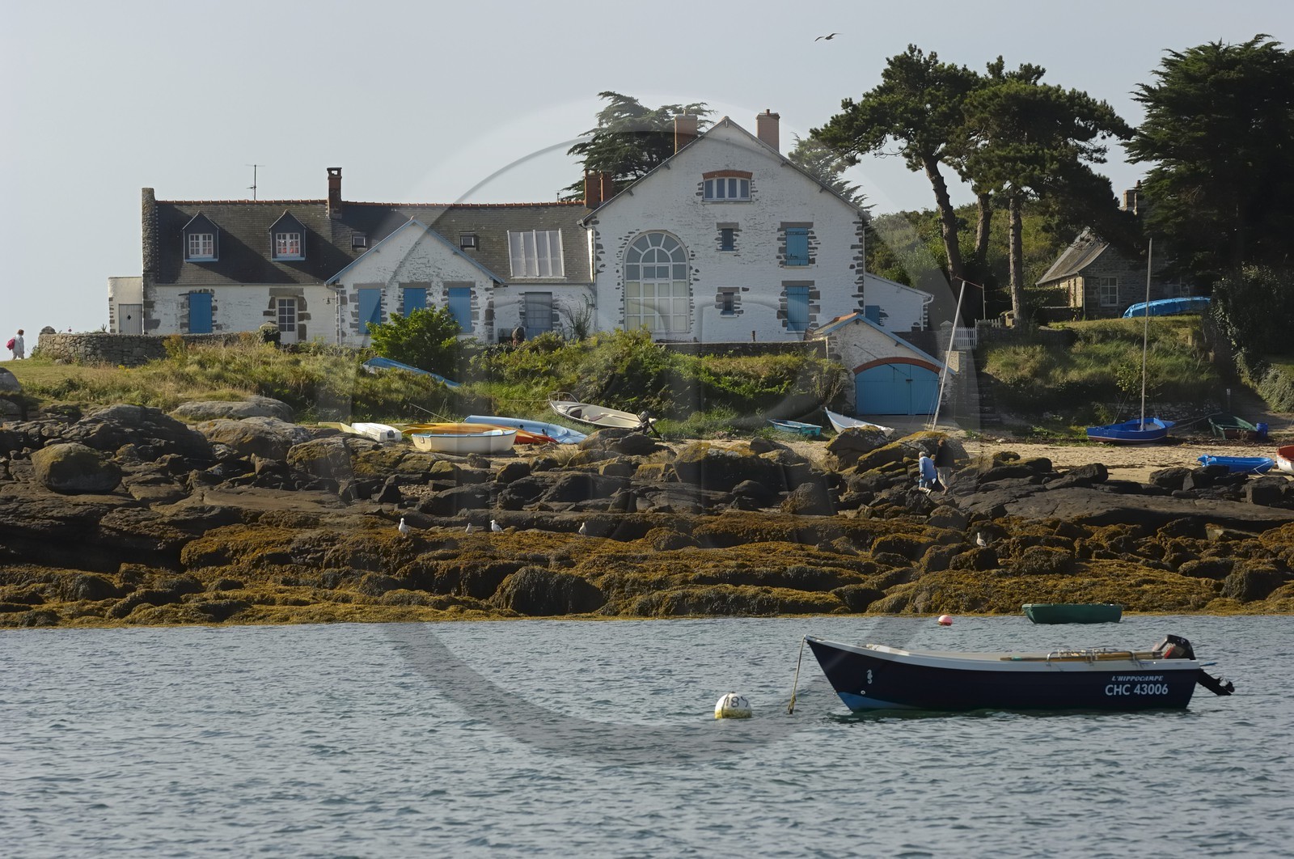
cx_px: 647
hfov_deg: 10.2
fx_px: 7268
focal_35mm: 202
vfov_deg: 6.8
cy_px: 430
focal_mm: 135
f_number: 5.6
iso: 100
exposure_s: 1/320
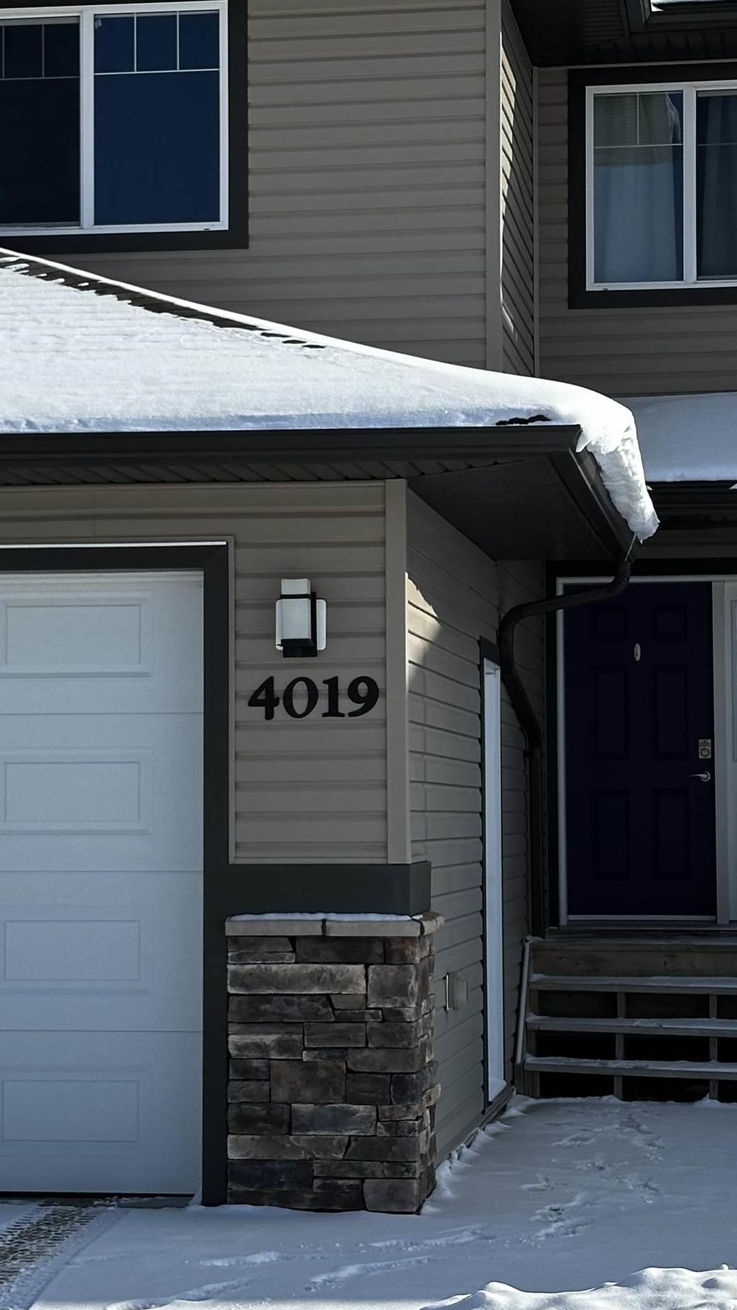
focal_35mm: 87
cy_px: 609
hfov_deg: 13.9
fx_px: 3022
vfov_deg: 24.5
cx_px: 318
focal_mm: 6.86
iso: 64
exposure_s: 1/4785
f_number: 1.78
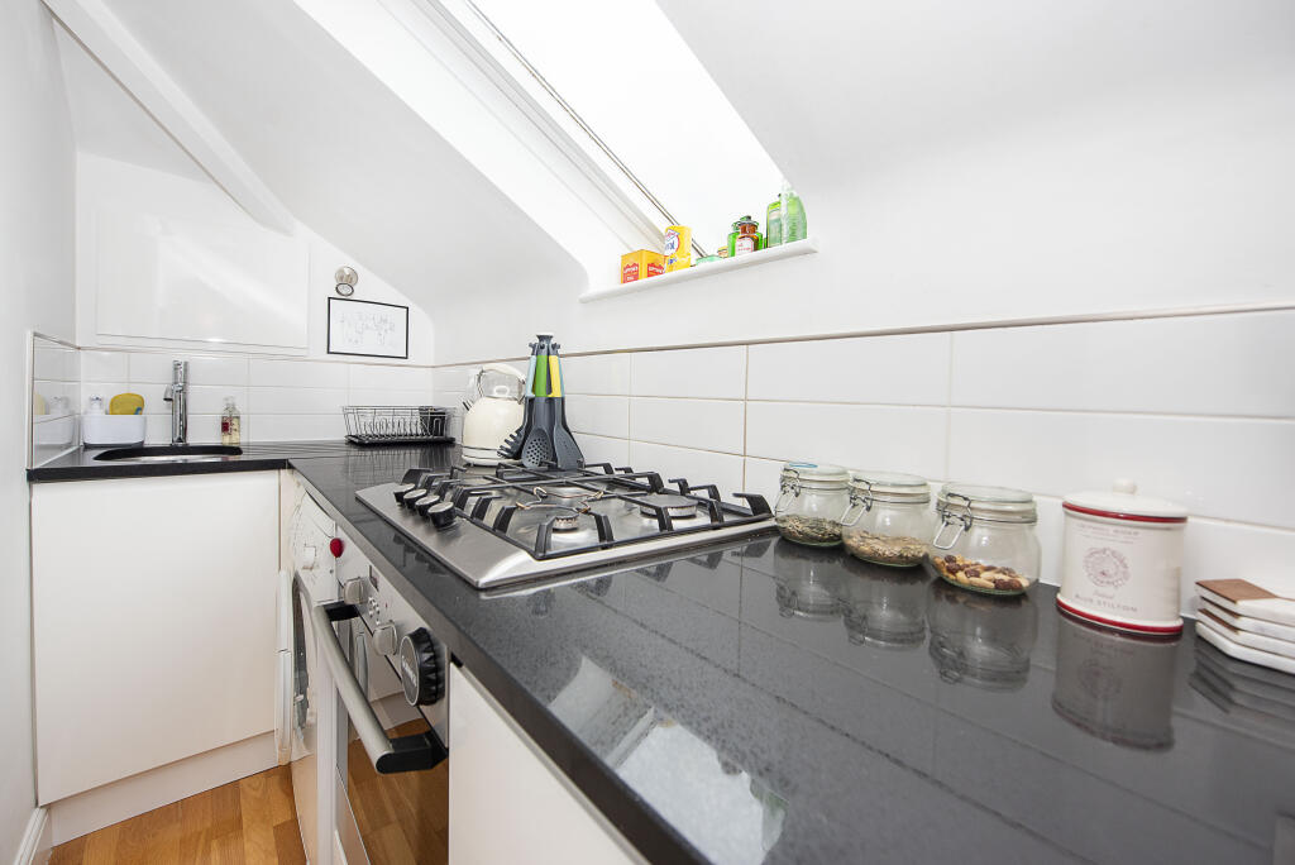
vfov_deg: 81.3
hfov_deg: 104.2
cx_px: 648
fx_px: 504
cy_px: 432
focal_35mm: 14
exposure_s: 1/60
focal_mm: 14
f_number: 5.6
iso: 500
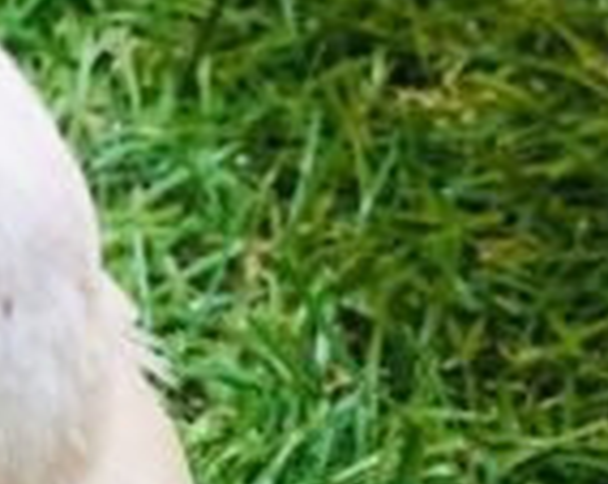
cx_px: -51
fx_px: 2299
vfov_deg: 11.7
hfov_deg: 14.7
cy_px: 634
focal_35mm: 128
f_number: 2.2
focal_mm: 4.15
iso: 125
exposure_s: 1/30
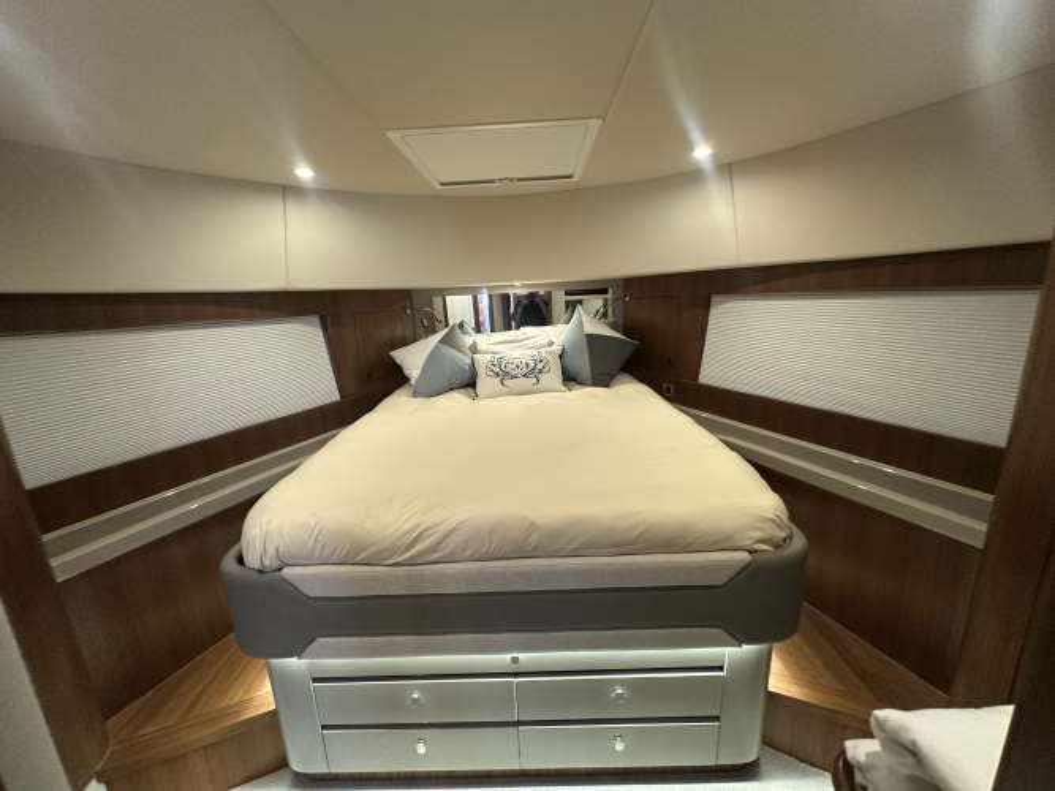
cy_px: 396
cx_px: 528
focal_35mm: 14
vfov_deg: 85.7
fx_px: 427
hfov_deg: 102.1
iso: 250
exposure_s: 1/50
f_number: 2.2
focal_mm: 2.22
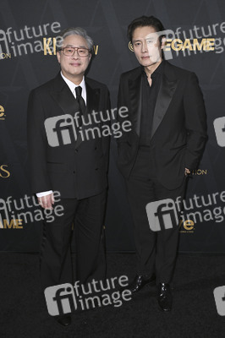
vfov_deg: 54.5
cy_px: 169
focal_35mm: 35
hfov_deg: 37.8
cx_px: 112
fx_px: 329
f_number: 5.6
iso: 2000
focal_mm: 35
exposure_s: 1/320
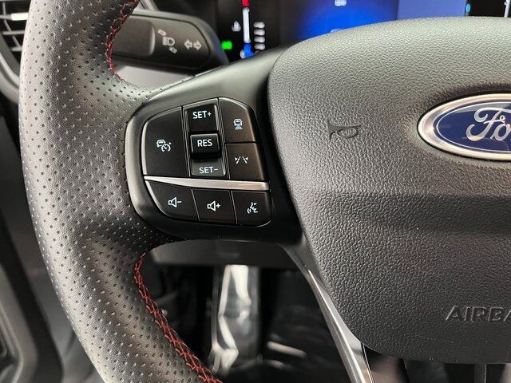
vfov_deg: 53.1
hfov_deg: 67.3
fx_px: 384
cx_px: 256
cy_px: 192
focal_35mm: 26
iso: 640
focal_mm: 5.1
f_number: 1.6
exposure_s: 1/30
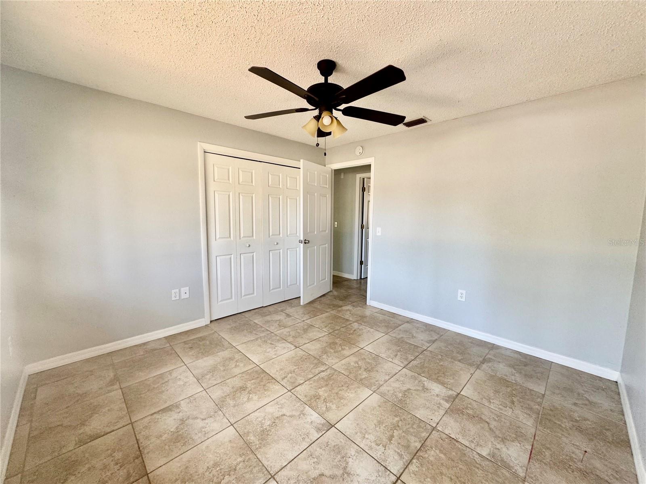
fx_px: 261
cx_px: 323
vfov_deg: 85.7
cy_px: 242
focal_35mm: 14
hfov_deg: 102.1
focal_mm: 2.22
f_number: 2.2
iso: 160
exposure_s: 1/99
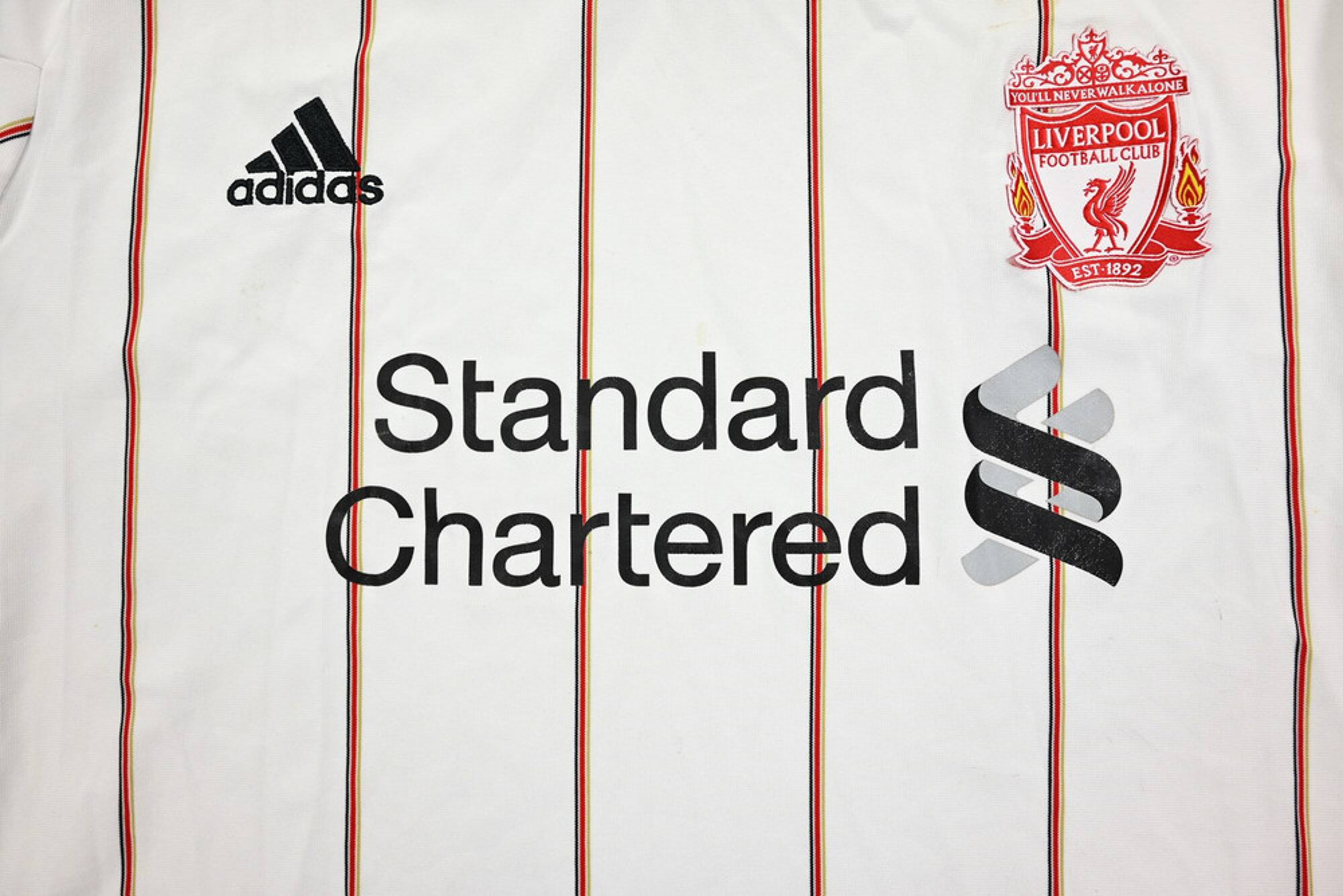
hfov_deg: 71.5
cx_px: 672
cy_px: 448
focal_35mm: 25
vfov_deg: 51.3
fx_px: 933
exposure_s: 1/125
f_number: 5
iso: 200
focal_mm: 25
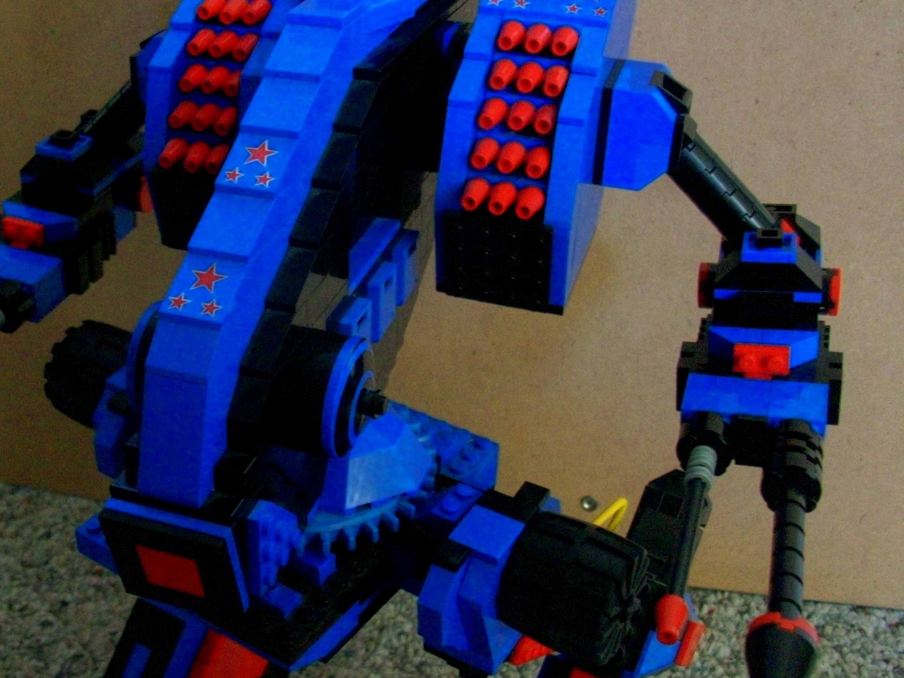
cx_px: 323
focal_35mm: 44
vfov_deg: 32.8
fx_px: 1149
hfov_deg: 42.5
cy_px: 265
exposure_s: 1/8
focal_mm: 5.7
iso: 320
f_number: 2.8
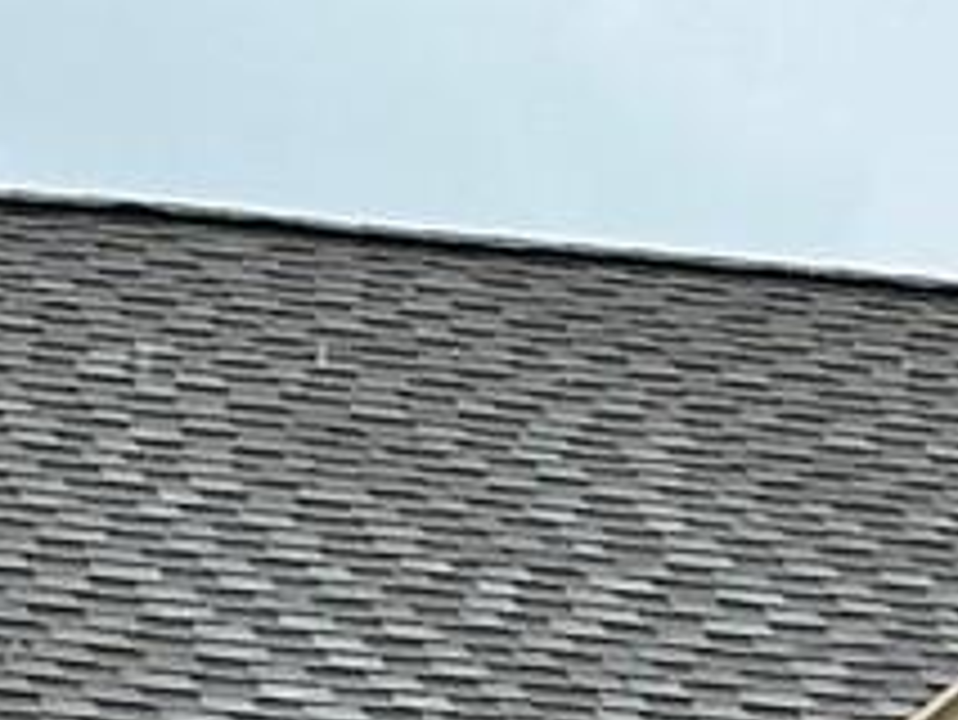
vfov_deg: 4.0
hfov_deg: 5.4
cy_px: 2043
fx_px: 9969
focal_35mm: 360
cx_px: 1754
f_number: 1.78
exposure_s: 1/1041
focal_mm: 6.86
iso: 64
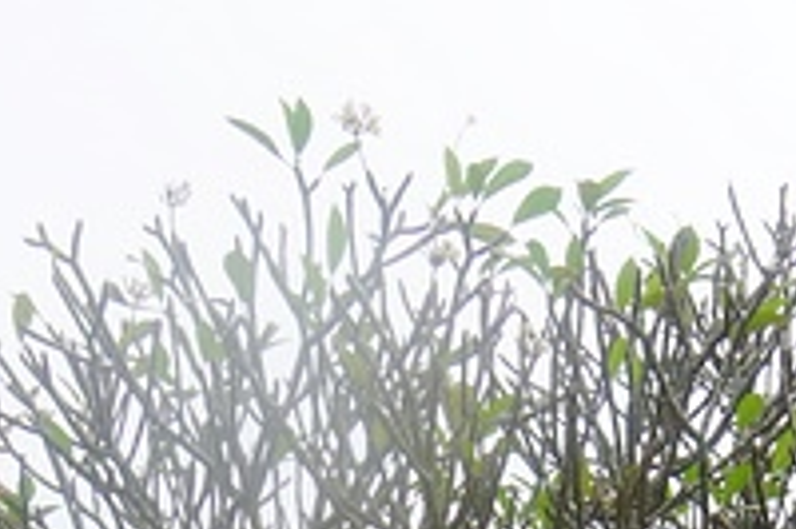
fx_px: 2717
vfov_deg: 9.6
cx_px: 1039
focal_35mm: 123
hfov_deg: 15.8
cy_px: 1338
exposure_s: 1/100
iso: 100
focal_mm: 16
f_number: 9
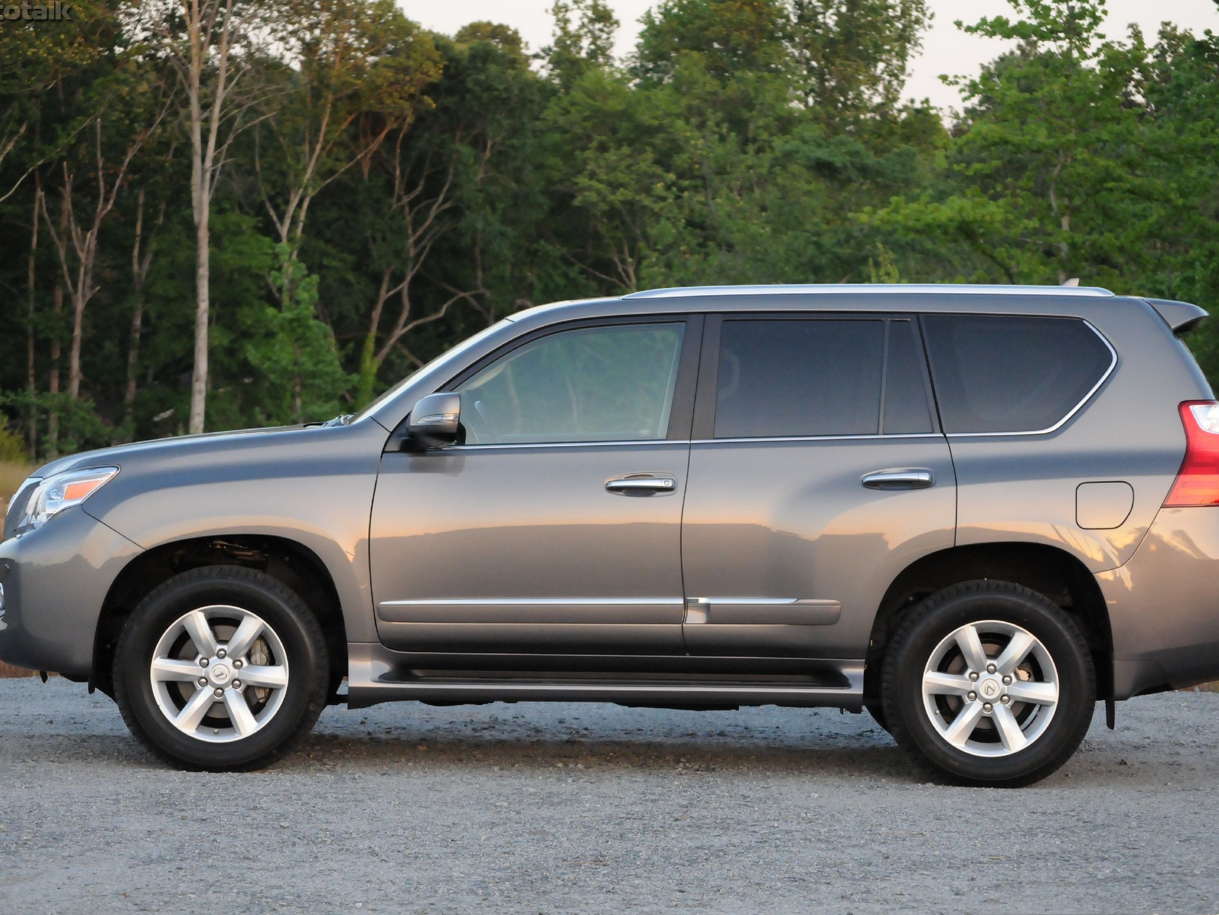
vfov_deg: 12.1
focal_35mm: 123
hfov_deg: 16.1
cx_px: 640
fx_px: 4315
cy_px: 458
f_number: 6.3
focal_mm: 75
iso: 2000
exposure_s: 1/320
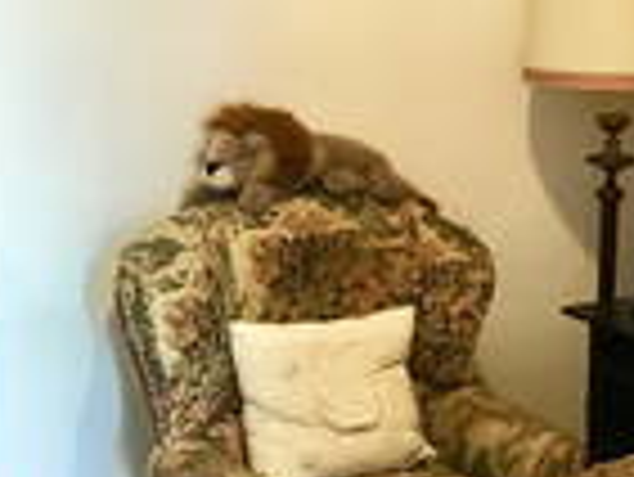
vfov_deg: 19.8
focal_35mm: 74
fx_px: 1356
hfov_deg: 24.5
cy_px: 135
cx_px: 706
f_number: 2.2
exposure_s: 1/17
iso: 250
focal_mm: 4.15
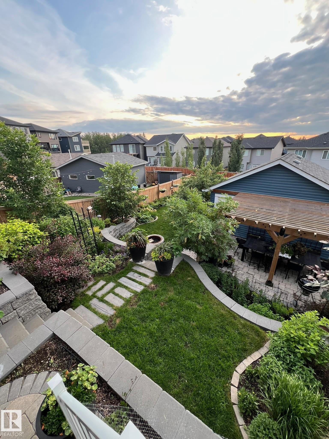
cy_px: 220
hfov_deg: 89.9
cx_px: 164
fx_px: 165
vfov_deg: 106.2
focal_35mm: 13
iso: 64
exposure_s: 1/99
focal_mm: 1.57
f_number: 1.8
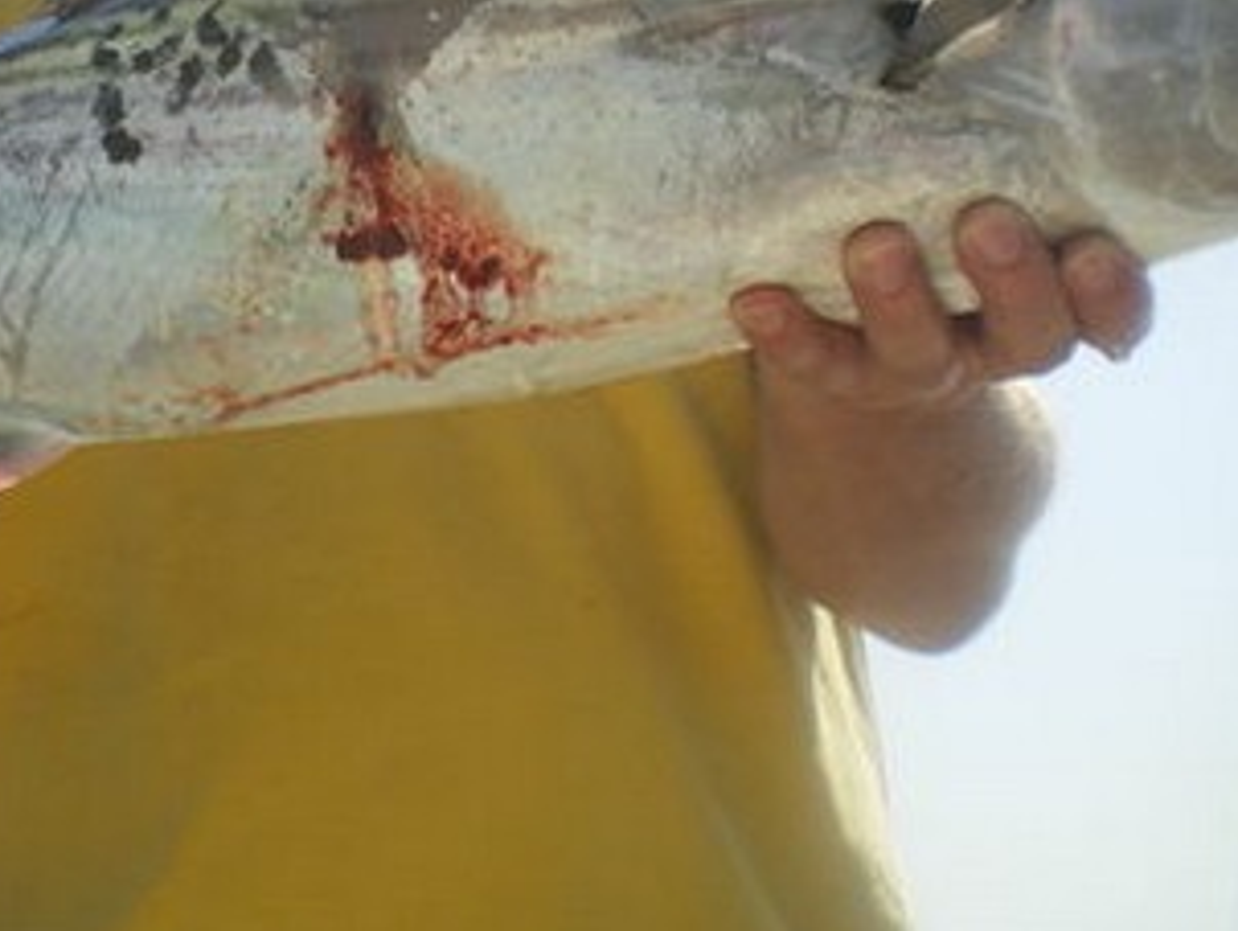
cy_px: -25
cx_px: 373
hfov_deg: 25.8
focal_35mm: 75
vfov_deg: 19.1
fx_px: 2684
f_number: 4.6
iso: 50
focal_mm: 6.3
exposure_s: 1/500
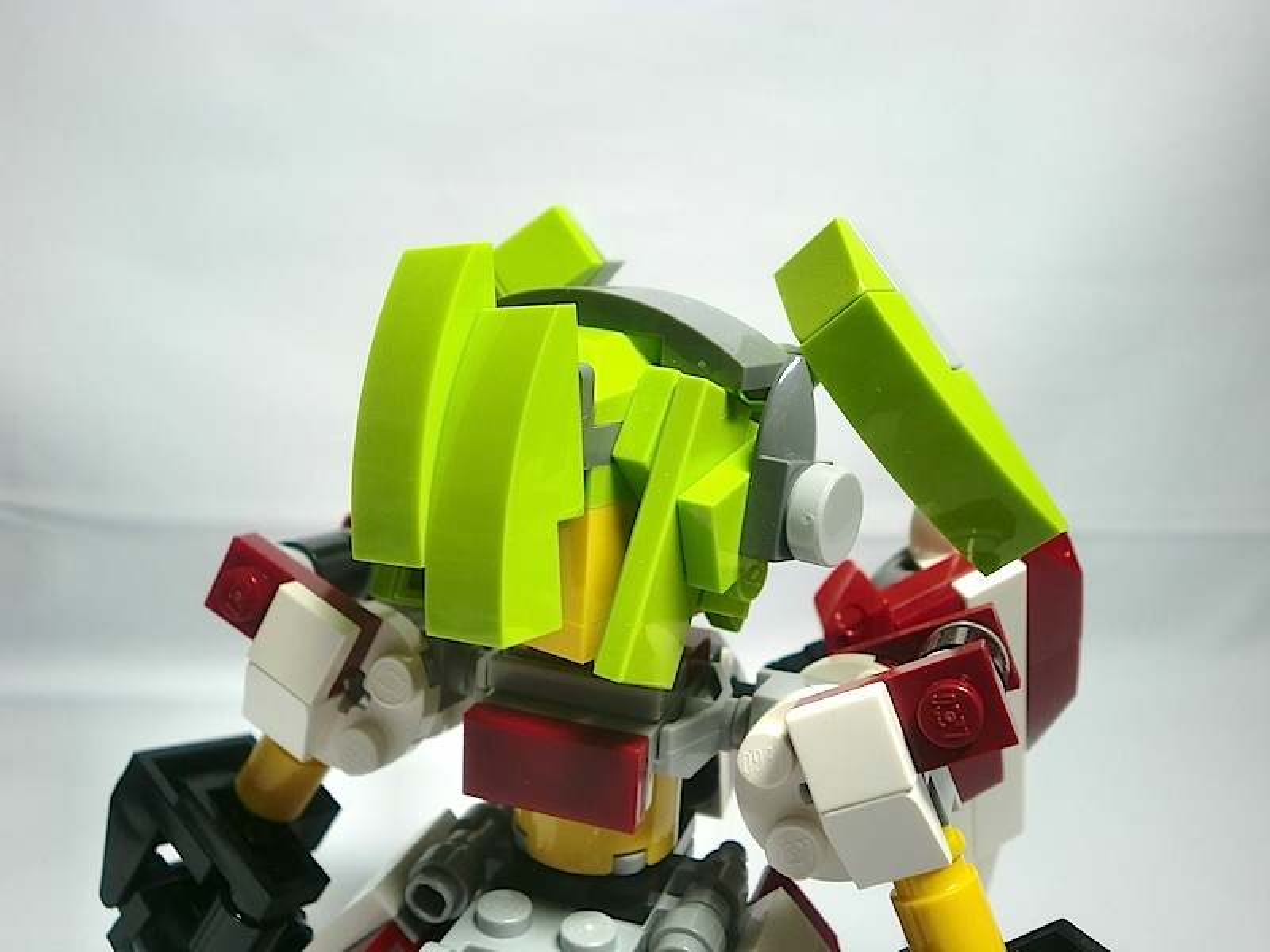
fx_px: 1247
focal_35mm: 34
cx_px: 635
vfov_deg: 41.8
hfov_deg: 54.0
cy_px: 476
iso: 64
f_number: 2.8
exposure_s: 1/100
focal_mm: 5.58
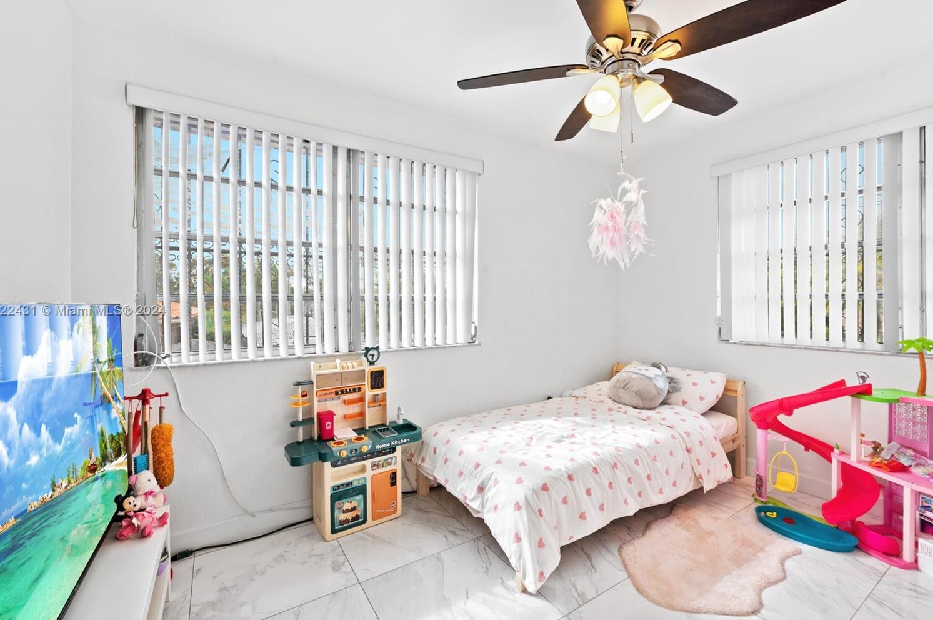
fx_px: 388
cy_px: 312
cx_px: 466
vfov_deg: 77.2
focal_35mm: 15
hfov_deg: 100.5
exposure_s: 1/25
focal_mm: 14
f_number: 8
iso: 200
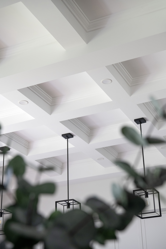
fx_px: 415
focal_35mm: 60
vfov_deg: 33.4
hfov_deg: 22.6
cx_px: 83
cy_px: 124
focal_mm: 60
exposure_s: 1/200
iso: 1250
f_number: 7.1
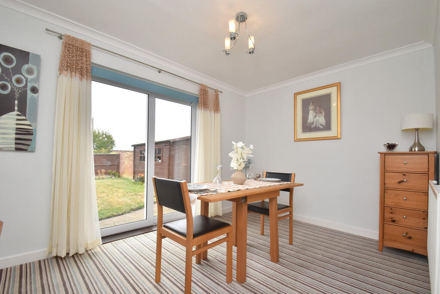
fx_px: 183
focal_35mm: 15
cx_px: 220
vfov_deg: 77.3
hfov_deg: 100.4
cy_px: 147
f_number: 10
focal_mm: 10
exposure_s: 1/125
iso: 400
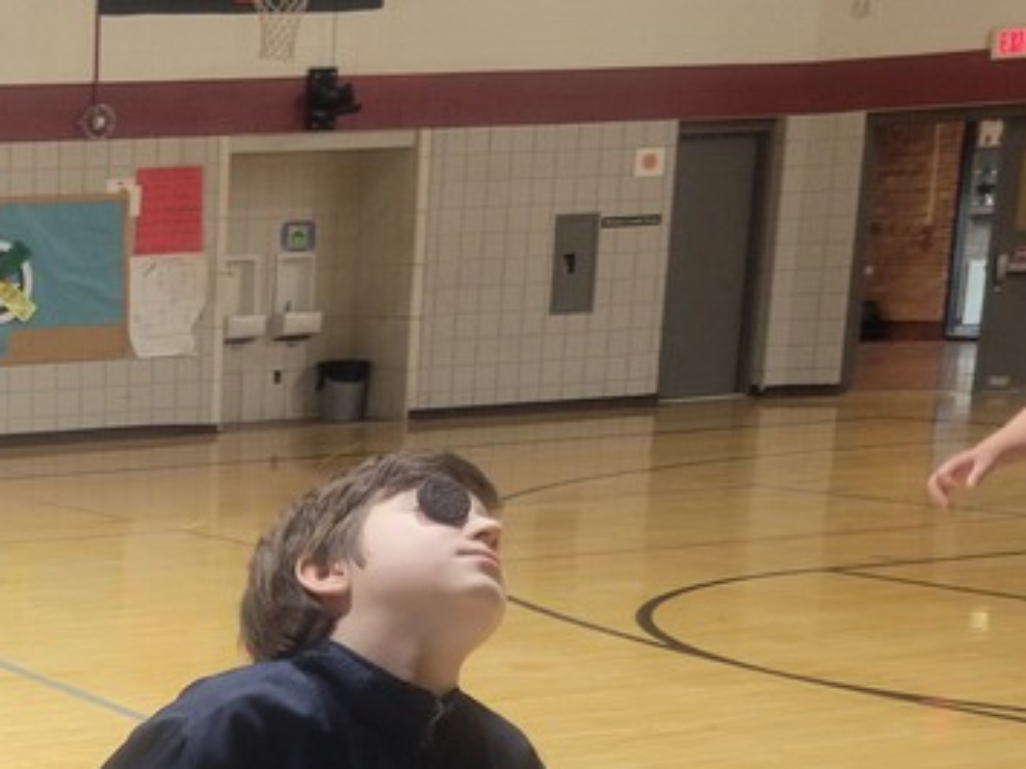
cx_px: -312
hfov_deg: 23.1
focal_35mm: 75
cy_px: 809
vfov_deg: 19.0
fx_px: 2222
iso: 200
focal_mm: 5.4
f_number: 1.8
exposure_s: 1/60
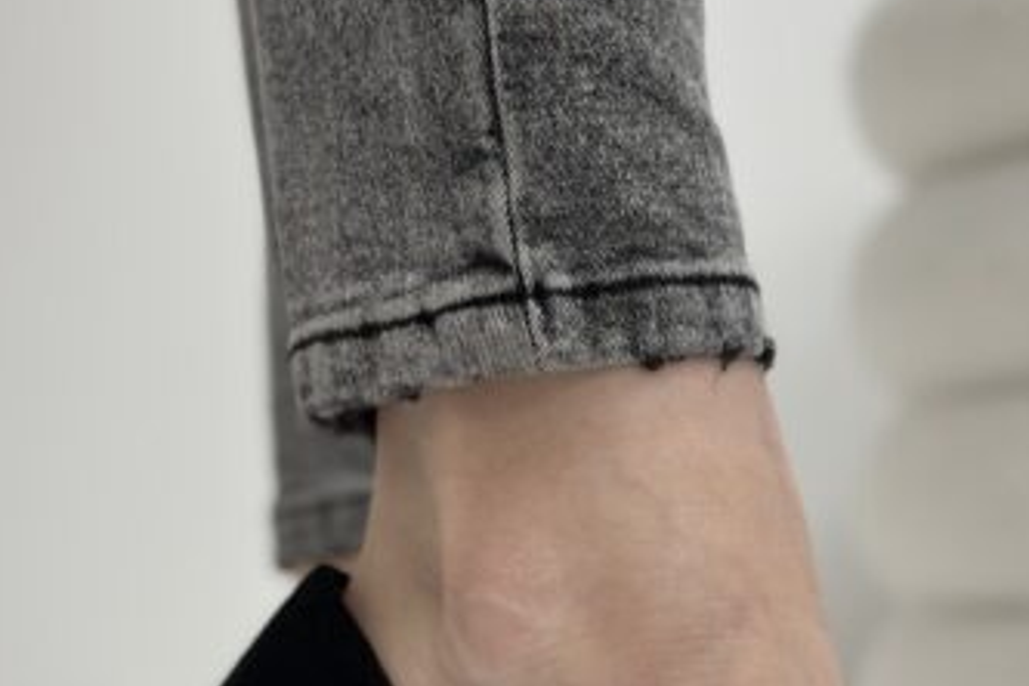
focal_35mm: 120
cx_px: 742
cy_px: 692
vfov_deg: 11.3
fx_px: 3430
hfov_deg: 17.0
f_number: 1.78
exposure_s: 1/100
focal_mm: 6.86
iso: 160
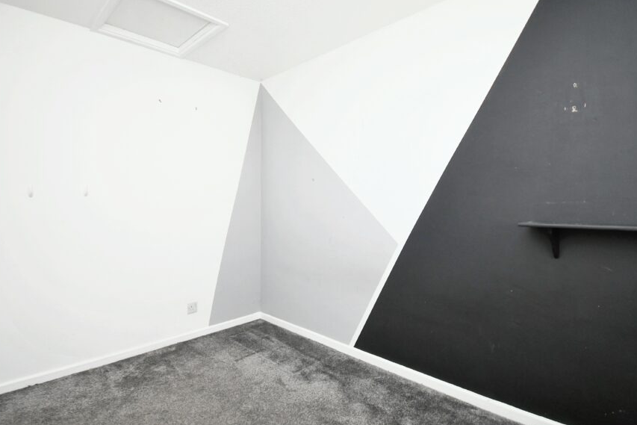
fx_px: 319
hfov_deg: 89.7
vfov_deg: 67.4
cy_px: 200
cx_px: 288
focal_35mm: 18
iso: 560
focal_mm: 10
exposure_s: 1/5
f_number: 4.5
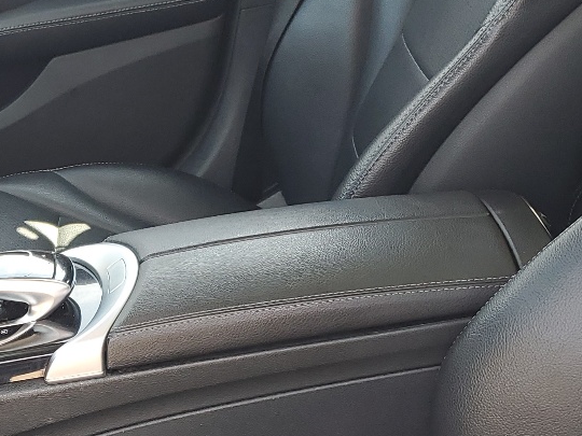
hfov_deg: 24.1
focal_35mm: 77
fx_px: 1295
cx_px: -19
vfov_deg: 18.4
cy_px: 478
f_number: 1.5
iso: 50
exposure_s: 1/109
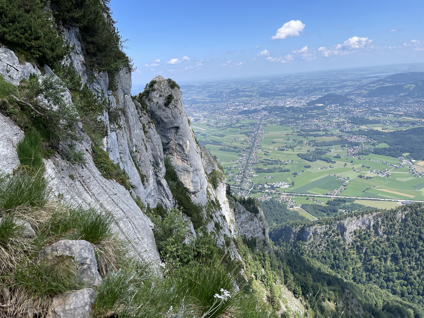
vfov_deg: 53.1
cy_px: 159
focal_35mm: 26
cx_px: 212
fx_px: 318
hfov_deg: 67.3
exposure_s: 1/2398
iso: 32
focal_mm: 4.2
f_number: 1.6
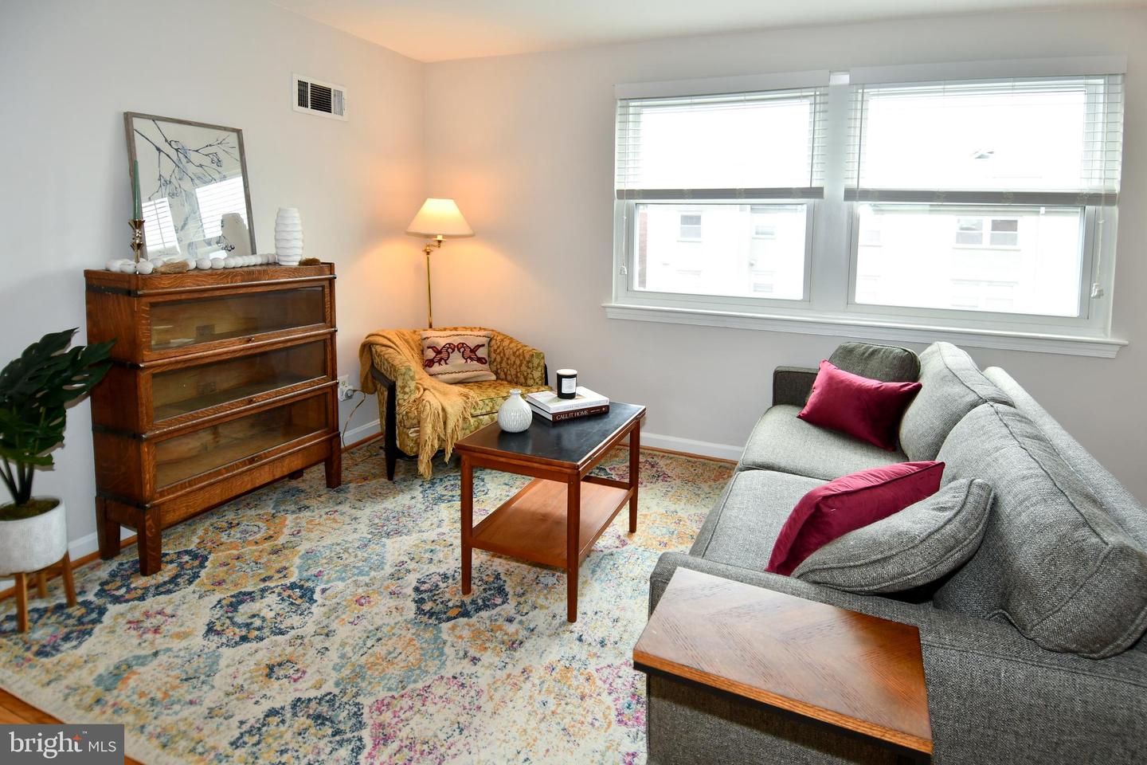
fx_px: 573
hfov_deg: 90.0
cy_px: 382
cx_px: 574
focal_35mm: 18
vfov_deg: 67.4
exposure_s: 1/80
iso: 200
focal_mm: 12
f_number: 4
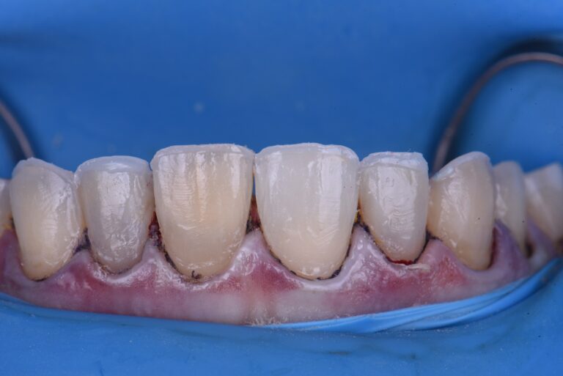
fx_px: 1643
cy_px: 188
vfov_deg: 13.1
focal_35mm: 105
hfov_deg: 19.4
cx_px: 282
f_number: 32
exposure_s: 1/200
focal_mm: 105
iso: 200
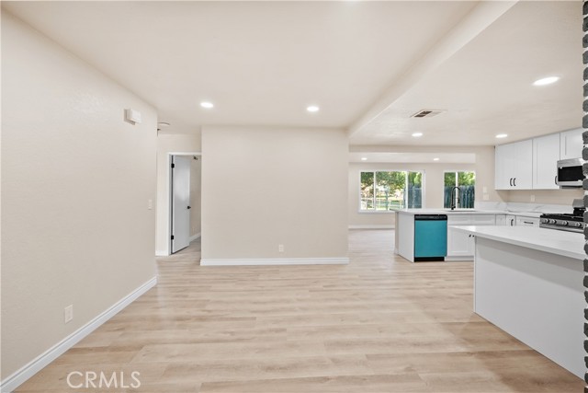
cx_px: 294
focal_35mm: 16
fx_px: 261
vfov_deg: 73.8
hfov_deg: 96.7
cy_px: 196
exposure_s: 1/15
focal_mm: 16
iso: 400
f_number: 4
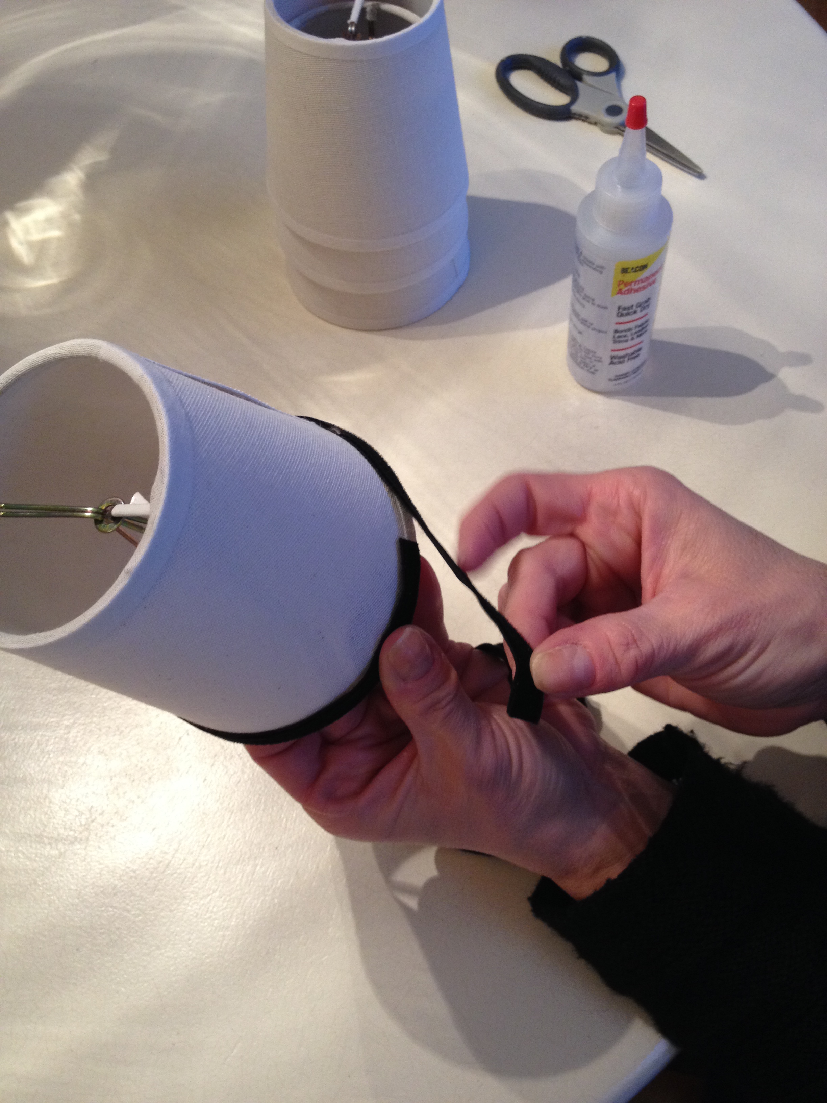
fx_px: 1115
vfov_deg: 52.6
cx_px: 414
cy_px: 552
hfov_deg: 40.7
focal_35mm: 35
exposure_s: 1/20
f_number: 2.4
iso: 160
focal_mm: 4.28
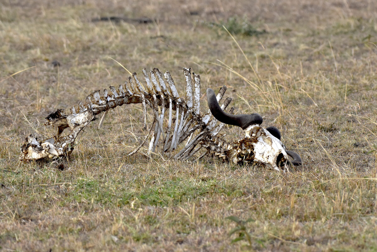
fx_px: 3141
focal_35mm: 300
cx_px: 188
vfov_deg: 4.6
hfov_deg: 6.9
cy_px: 126
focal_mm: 200
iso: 400
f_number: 5.6
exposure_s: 1/1000
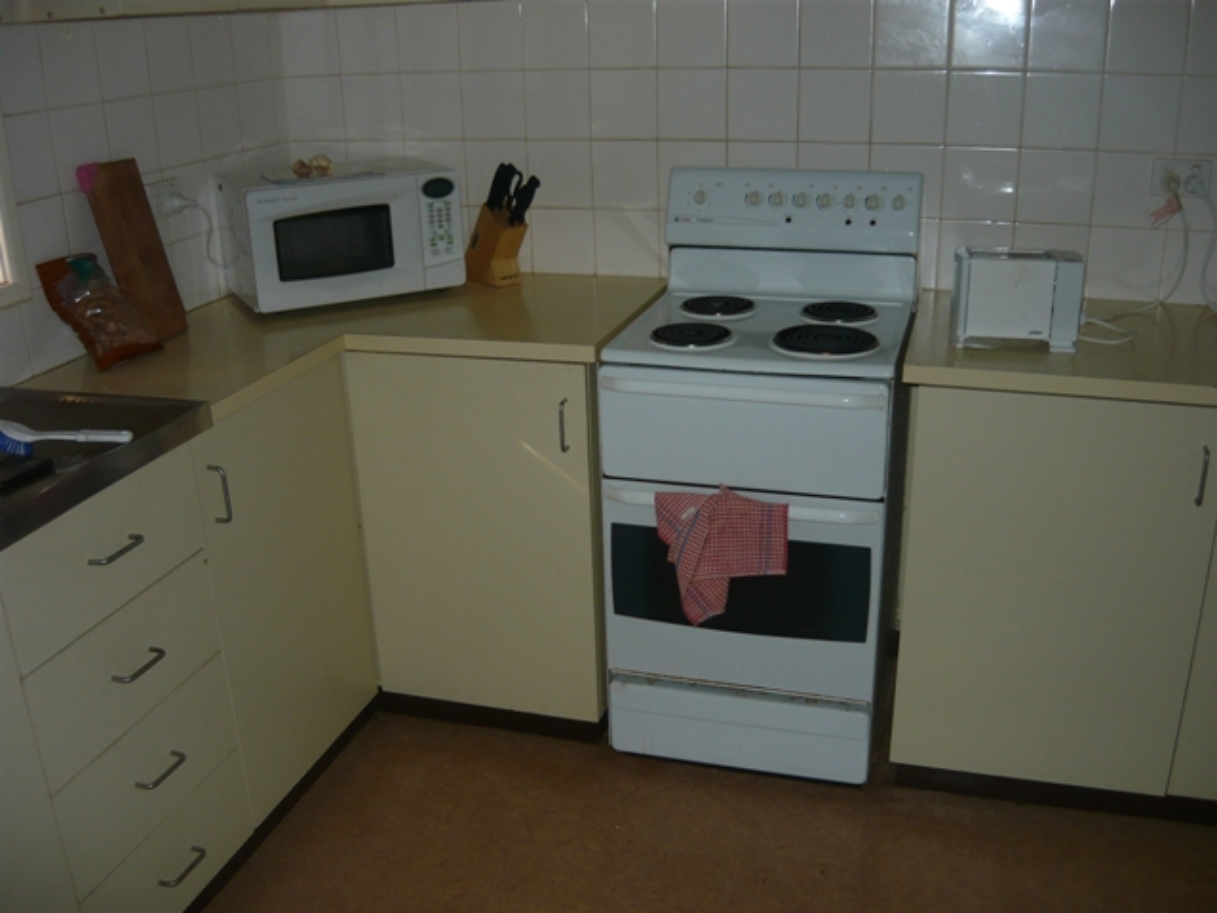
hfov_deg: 55.4
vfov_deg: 42.9
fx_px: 1160
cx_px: 608
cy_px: 456
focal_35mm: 33
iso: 100
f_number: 2.8
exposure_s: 1/30
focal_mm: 5.5
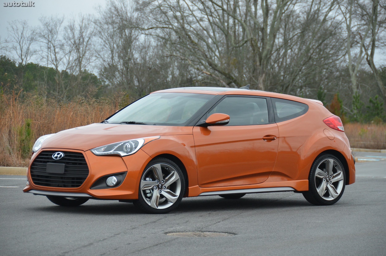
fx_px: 1685
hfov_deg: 13.1
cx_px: 193
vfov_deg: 8.7
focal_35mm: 158
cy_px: 128
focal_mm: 105
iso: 800
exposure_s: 1/640
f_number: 5.3
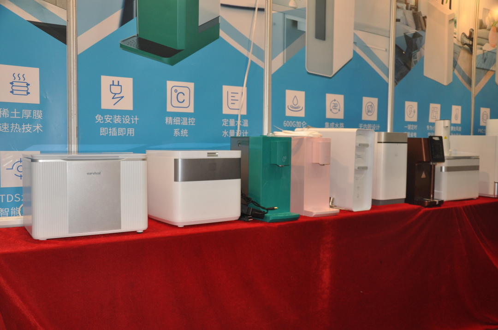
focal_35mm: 33
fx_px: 456
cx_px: 249
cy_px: 165
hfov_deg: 57.3
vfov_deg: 39.9
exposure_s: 1/60
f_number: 3.8
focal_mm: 22
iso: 500
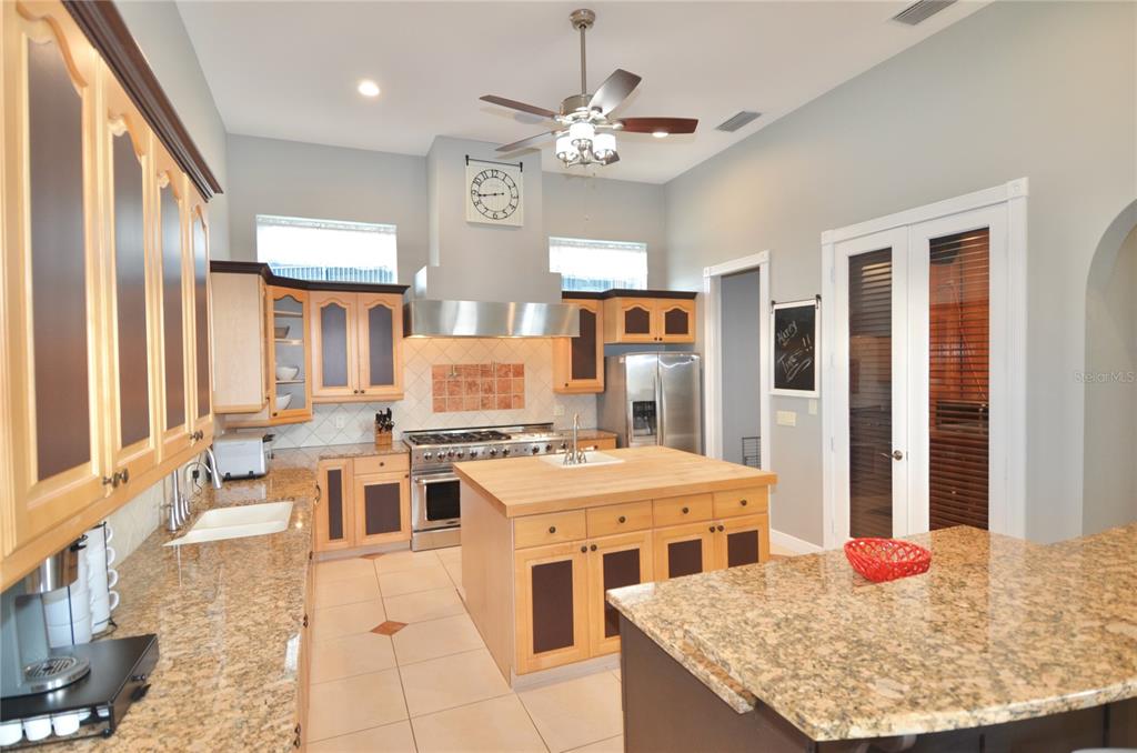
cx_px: 568
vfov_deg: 67.1
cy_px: 376
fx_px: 567
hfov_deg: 90.1
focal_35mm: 18
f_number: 4
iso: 500
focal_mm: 12
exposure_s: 1/60
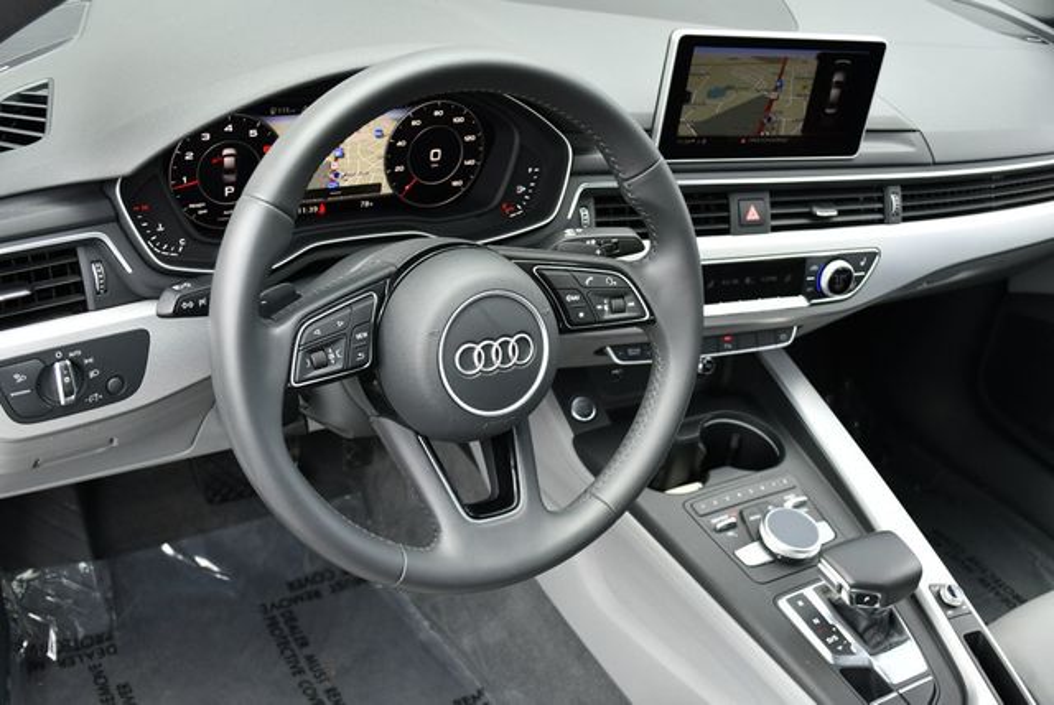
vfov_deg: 30.6
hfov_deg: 44.5
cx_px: 527
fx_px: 1289
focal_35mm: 44
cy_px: 352
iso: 400
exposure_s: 1/250
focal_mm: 22
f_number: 4.5
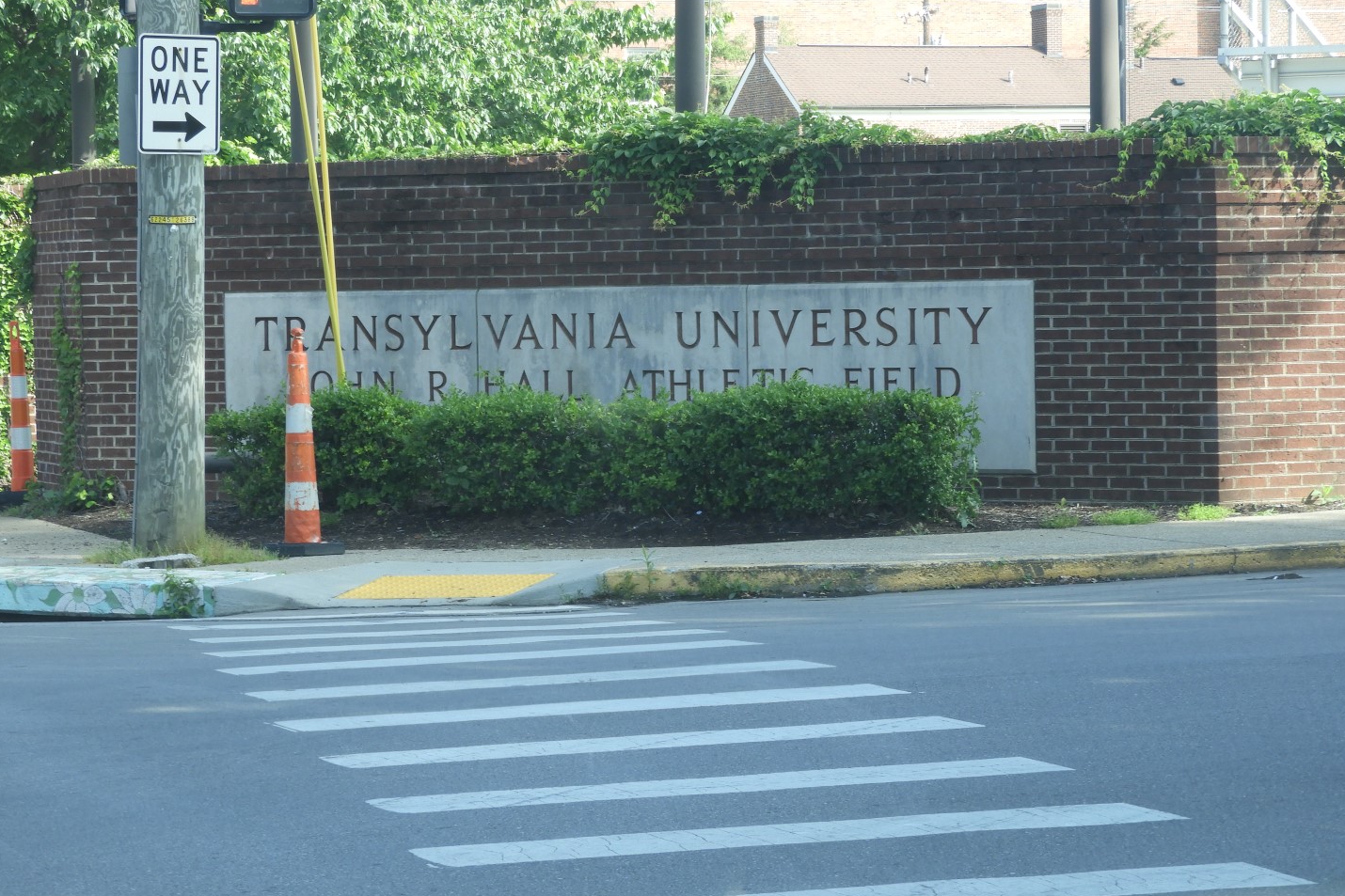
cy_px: 430
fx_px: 4109
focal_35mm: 110
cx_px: 671
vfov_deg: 12.4
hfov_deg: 18.6
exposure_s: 1/100
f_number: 4.8
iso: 100
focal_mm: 18.8
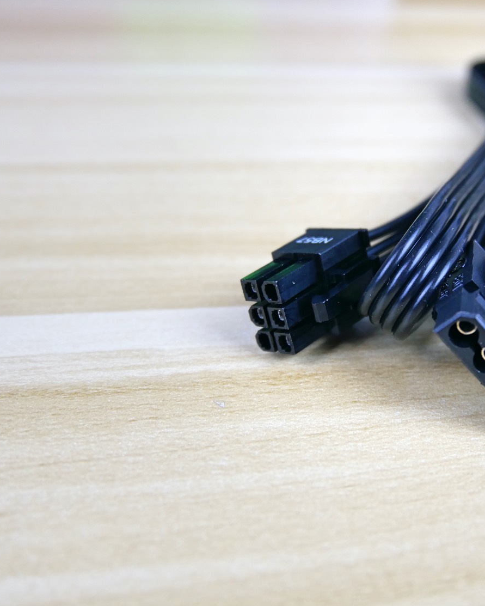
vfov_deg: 37.3
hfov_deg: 29.7
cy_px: 304
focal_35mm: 50
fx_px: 897
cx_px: 375
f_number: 4.4
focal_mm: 19
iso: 500
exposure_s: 1/125
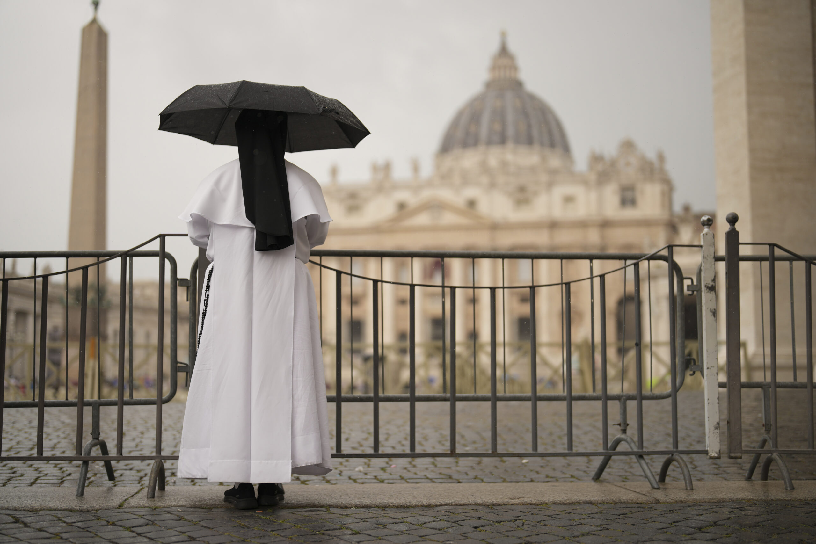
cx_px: 408
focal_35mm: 50
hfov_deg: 39.6
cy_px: 272
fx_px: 1133
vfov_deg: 27.0
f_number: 1.2
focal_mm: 50
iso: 125
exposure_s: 1/6400
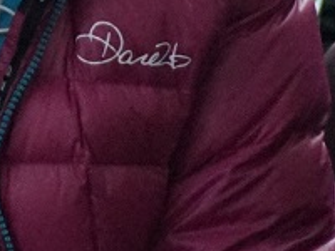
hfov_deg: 5.3
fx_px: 3434
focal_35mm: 355
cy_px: -229
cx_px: -643
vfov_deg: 4.1
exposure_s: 1/25
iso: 3200
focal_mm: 41
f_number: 5.6
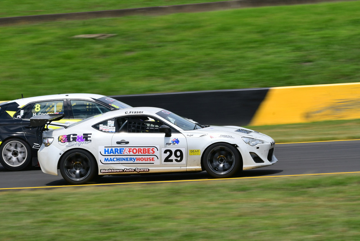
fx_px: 3451
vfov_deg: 4.0
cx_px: 180
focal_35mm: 345
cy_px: 120
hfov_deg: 6.0
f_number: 13
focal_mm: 230
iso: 200
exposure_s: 1/320
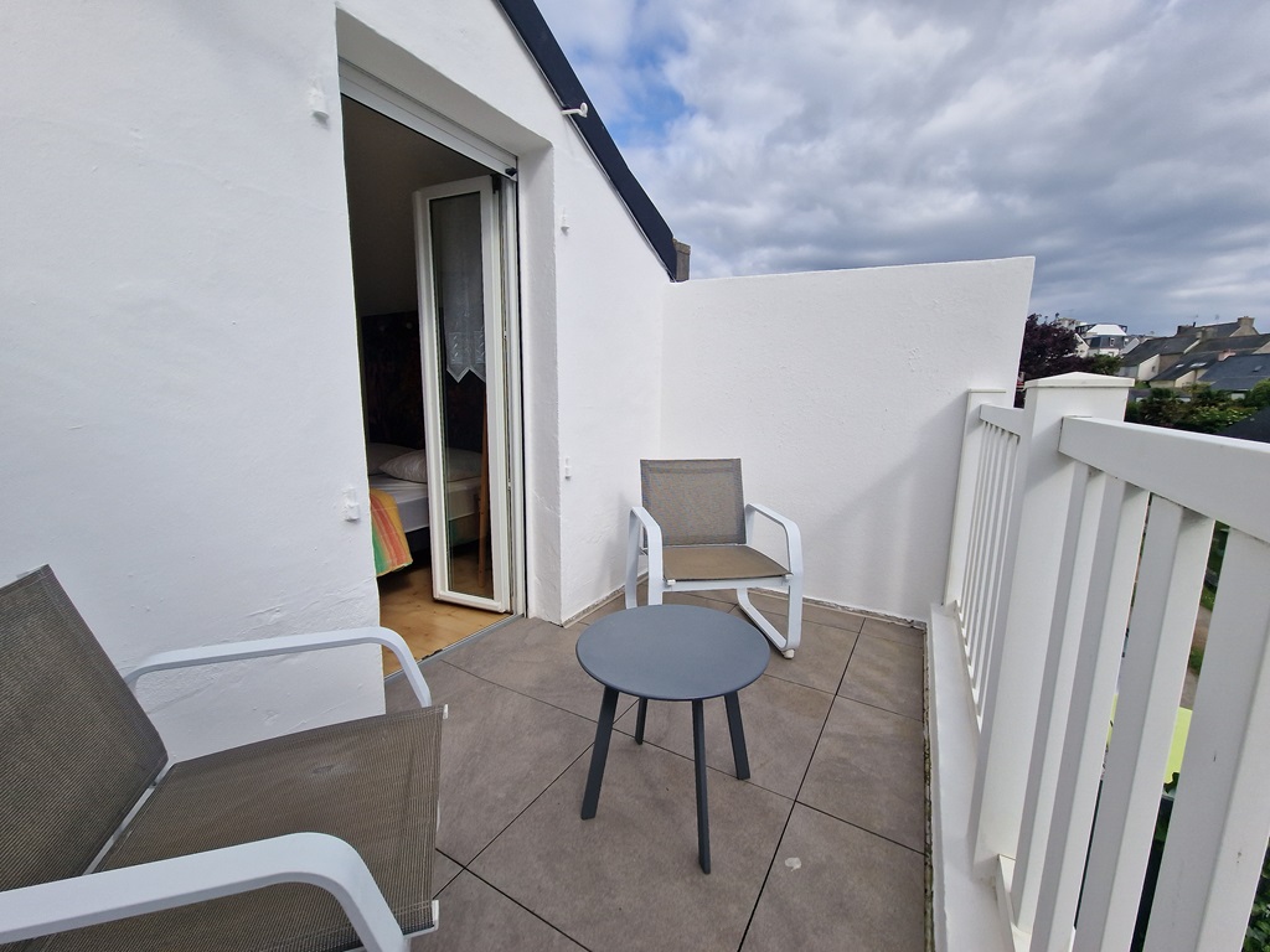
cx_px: 635
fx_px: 477
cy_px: 476
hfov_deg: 106.2
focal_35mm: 13
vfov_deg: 89.9
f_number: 2.2
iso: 50
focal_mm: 2.2
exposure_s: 1/3160
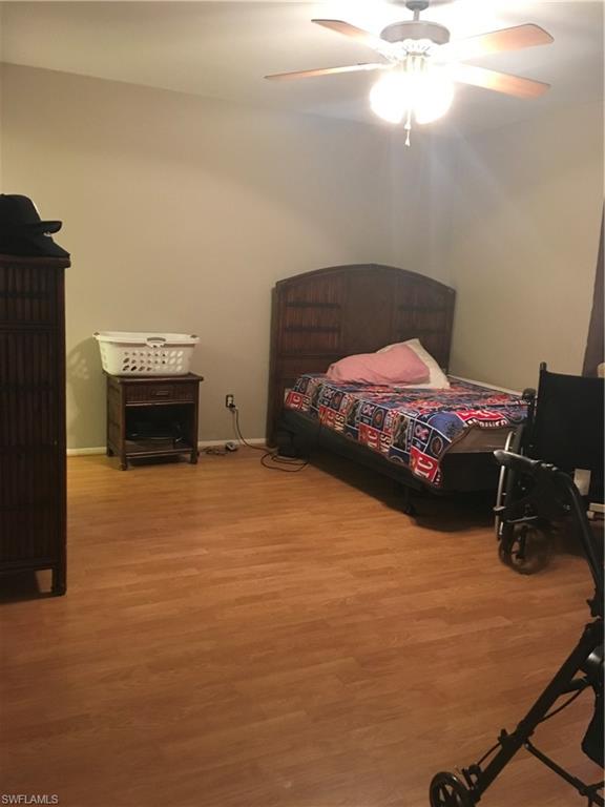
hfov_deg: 48.2
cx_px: 302
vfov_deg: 61.7
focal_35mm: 29
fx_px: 676
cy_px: 404
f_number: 2.2
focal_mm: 4.15
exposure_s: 1/17
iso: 200
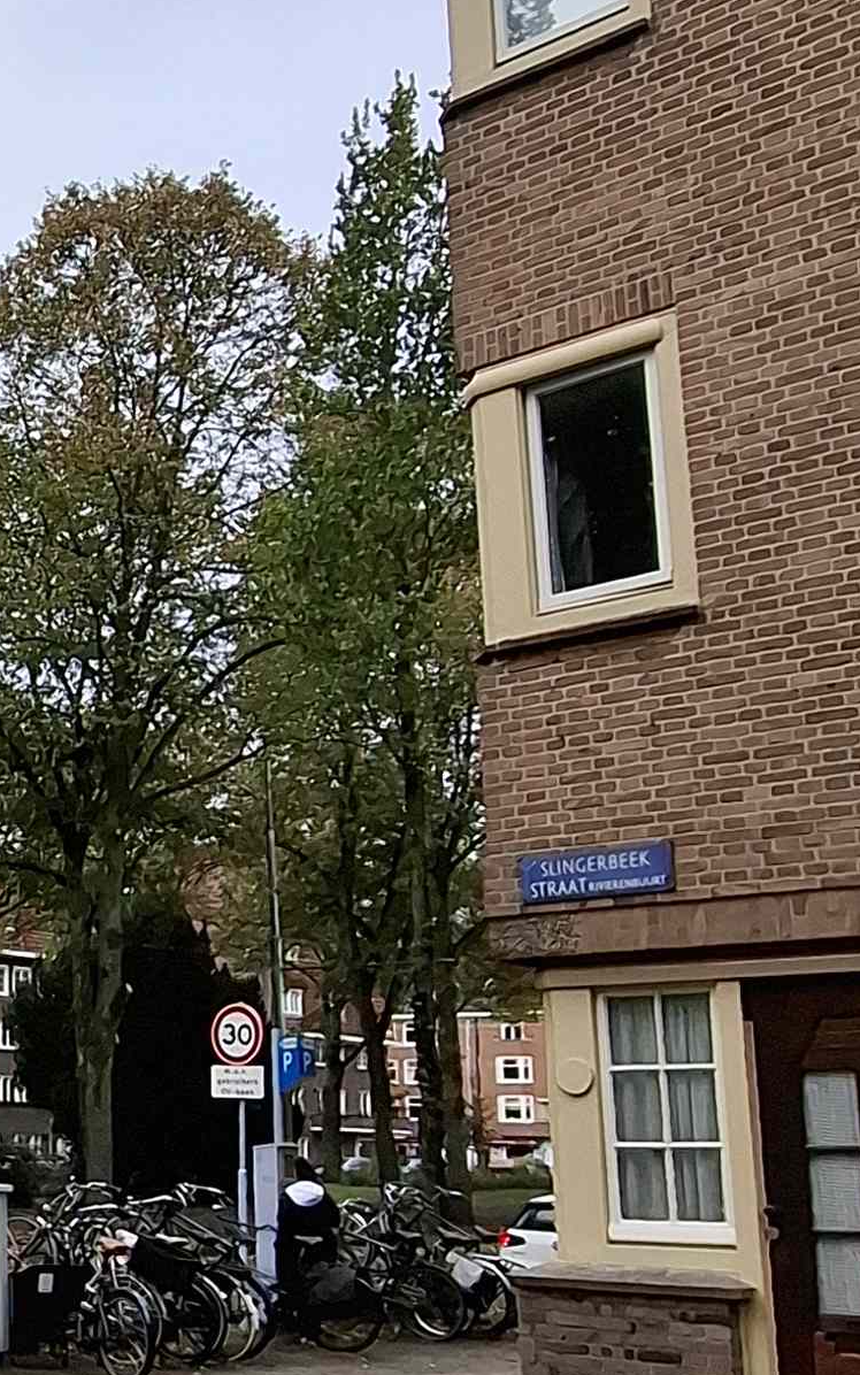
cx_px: -385
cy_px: 829
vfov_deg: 42.4
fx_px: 1762
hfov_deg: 22.9
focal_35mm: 47
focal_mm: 1.74
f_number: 2.2
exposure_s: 1/373
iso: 40
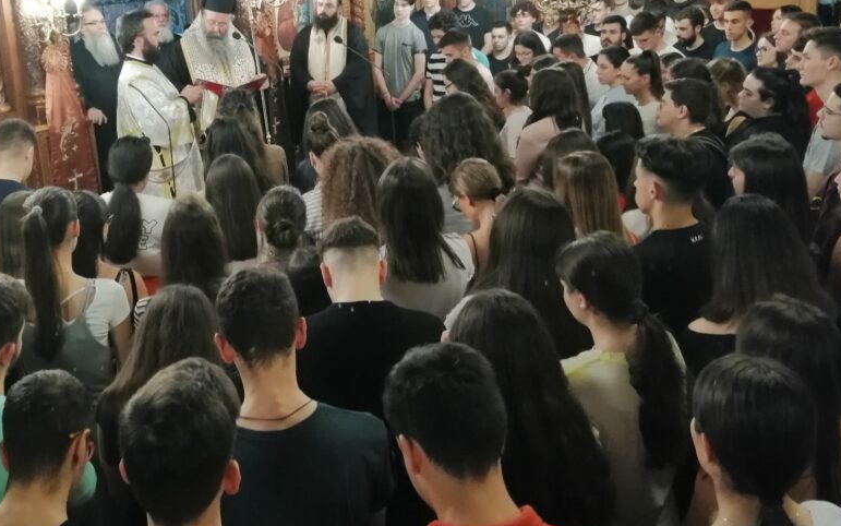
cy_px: 151
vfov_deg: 33.1
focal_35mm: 38
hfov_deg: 50.9
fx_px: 871
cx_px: 303
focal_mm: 3.96
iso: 500
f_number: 1.8
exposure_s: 1/50
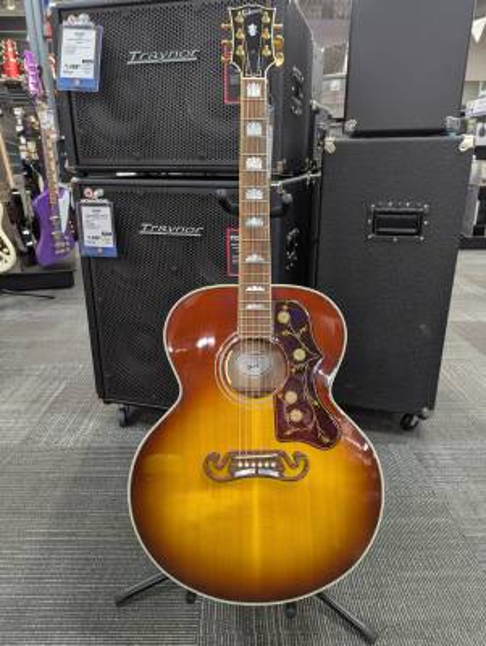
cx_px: 243
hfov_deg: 56.9
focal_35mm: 24
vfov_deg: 71.5
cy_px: 323
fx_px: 448
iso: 118
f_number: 1.85
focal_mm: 6.81
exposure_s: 1/40
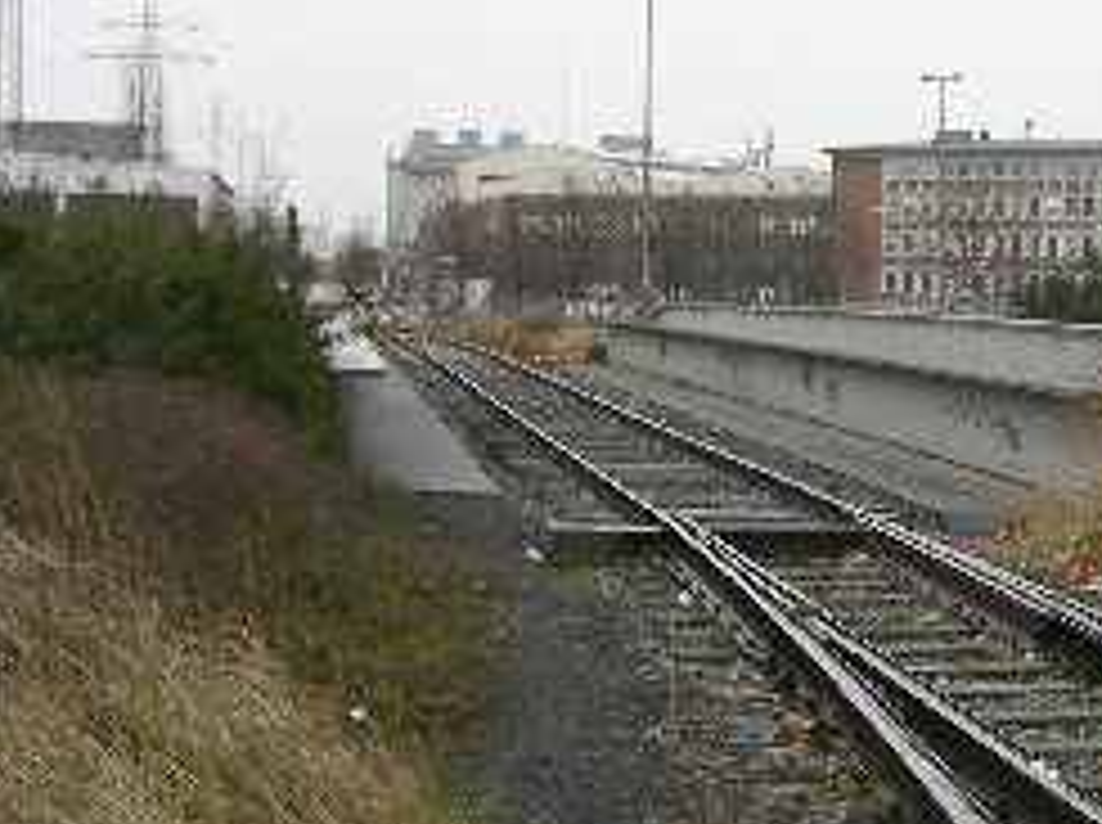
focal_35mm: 84
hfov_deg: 21.9
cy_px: 302
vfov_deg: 17.5
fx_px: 2670
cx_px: 1266
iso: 50
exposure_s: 1/42.1
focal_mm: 8.9
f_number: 5
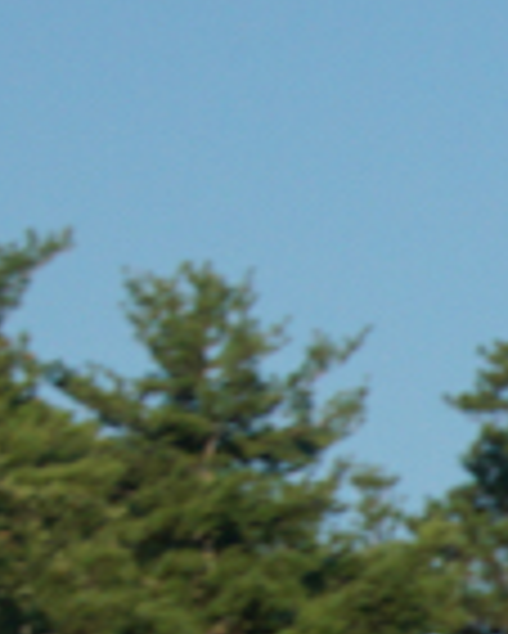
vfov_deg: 3.4
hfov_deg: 2.6
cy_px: 1102
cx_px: 2558
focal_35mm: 573
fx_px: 10762
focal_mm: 45
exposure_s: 1/80
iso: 250
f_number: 20
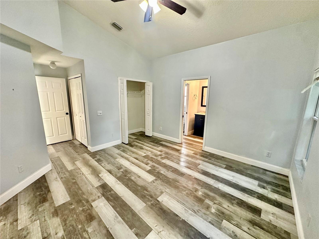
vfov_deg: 85.7
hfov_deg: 102.1
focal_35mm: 14
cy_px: 120
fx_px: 129
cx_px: 160
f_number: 2.2
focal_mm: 2.22
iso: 400
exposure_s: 1/60
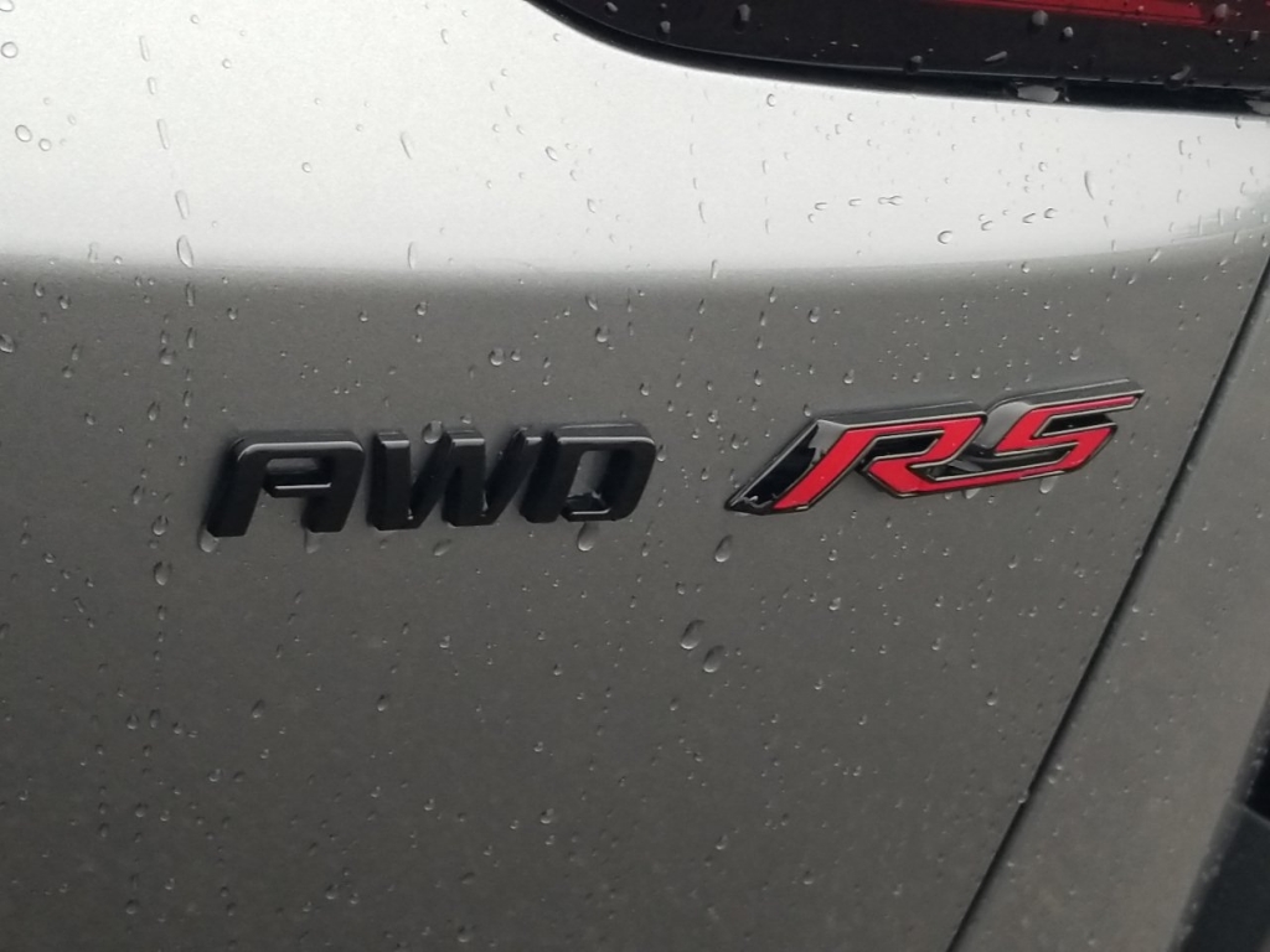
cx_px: 635
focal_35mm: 26
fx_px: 954
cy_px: 476
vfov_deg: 53.1
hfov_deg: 67.3
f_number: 1.7
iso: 80
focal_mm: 4.3
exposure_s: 1/120
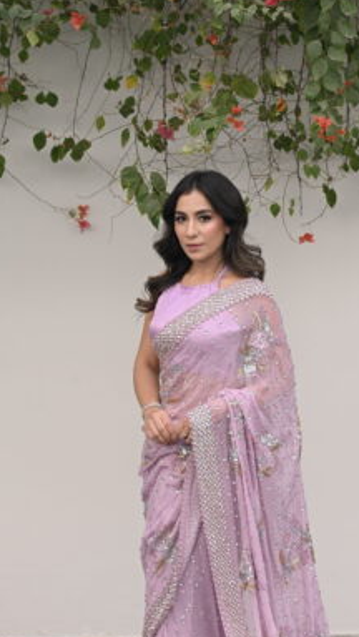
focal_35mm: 123
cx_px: 258
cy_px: 128
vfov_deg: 17.3
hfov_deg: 9.9
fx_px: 2077
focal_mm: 50
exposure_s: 1/250
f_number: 3.5
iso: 100
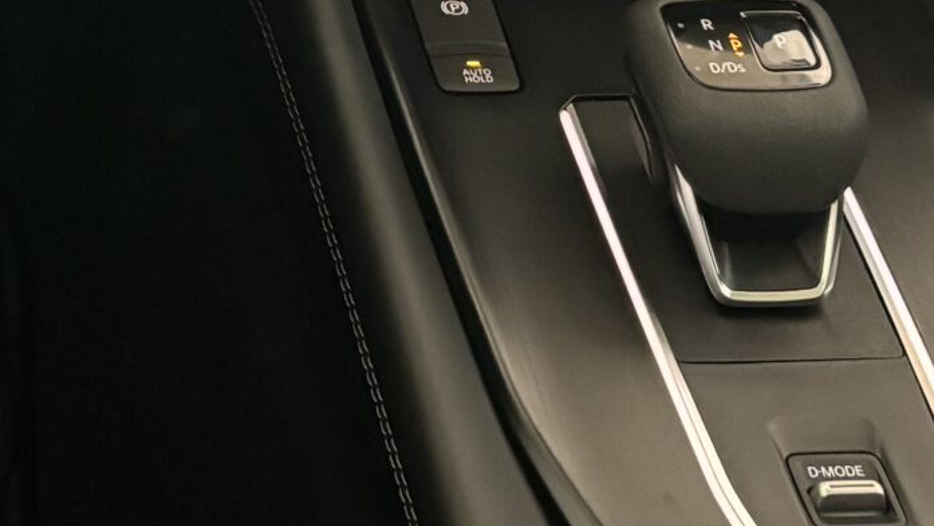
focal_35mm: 104
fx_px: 2576
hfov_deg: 19.6
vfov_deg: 10.8
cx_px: -129
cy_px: -454
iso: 640
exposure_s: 1/33
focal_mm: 5.96
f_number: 1.6
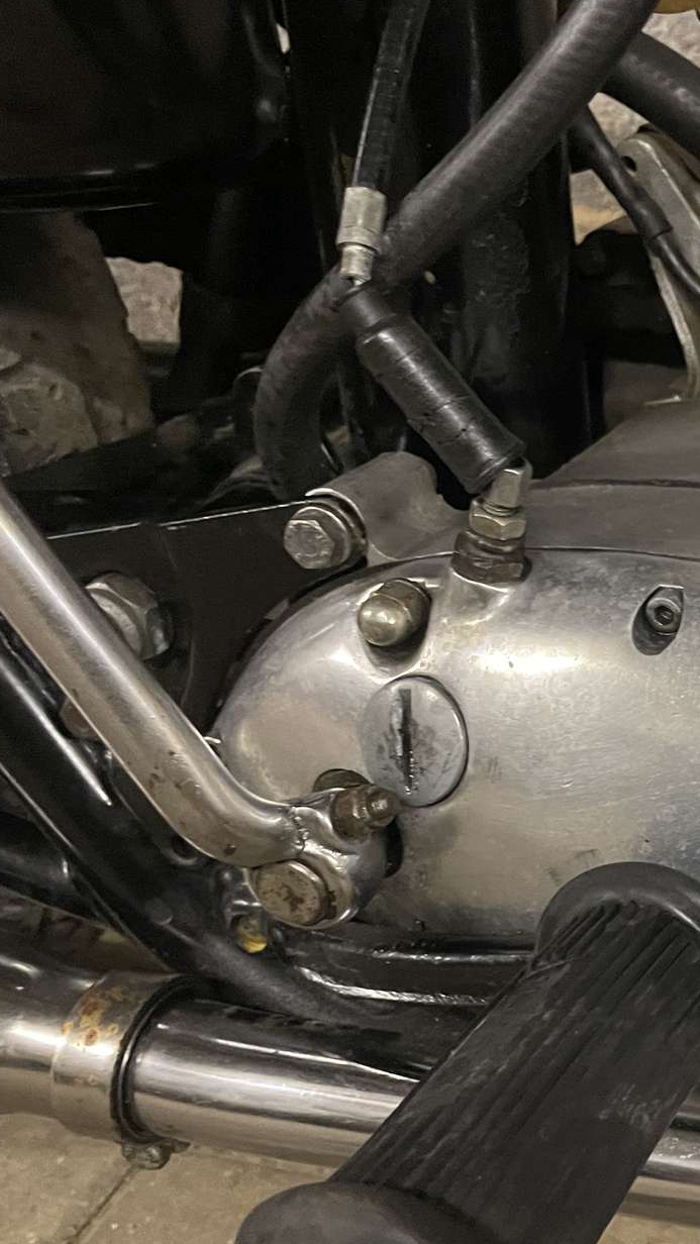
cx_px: 970
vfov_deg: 44.5
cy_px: 669
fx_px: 1518
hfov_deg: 22.5
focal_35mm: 46
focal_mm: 4.2
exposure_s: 1/25
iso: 500
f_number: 1.6
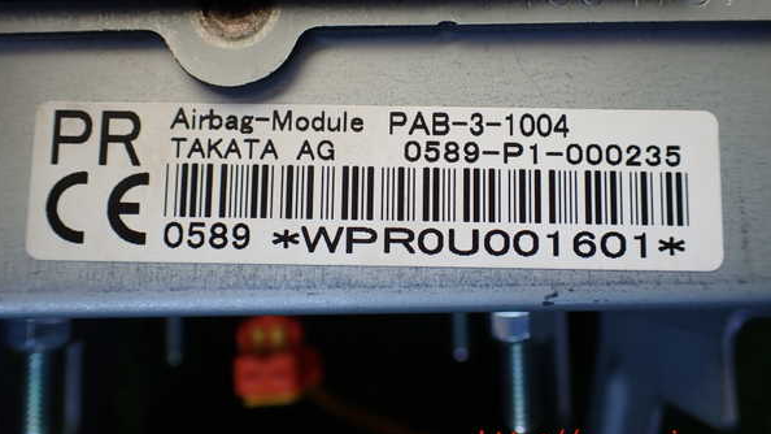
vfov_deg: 35.5
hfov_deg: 59.5
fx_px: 675
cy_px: 168
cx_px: 383
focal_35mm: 33
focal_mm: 5.4
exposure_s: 1/200
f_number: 2.3
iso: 100
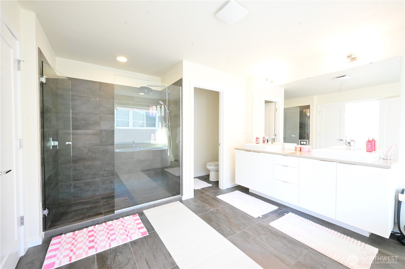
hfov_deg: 104.3
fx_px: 157
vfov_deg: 81.1
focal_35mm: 14
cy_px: 134
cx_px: 202
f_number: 13
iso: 25600
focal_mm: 14
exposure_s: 1/200
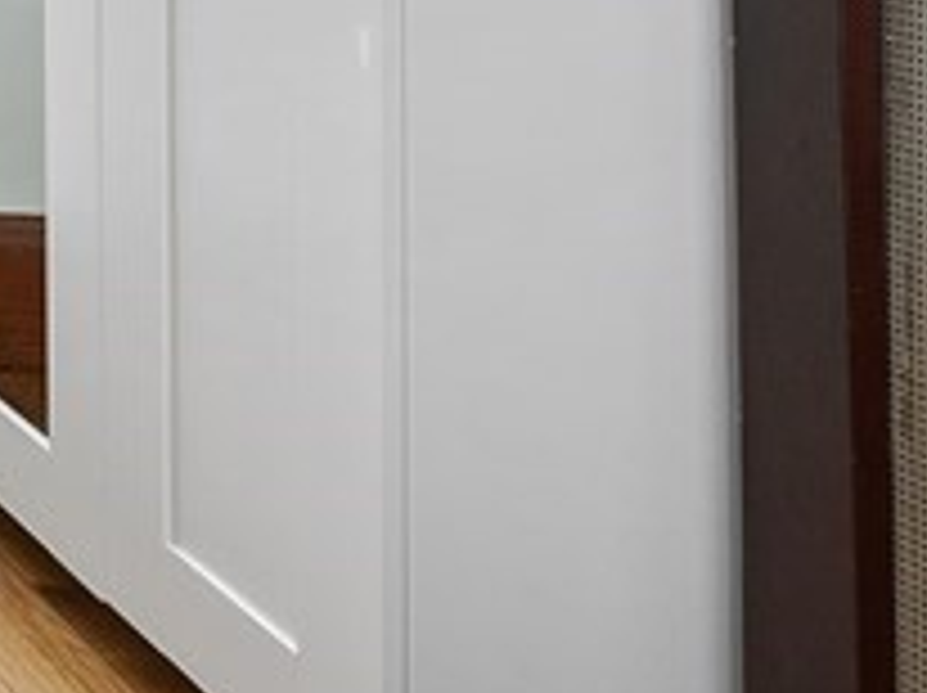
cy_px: -344
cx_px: -1202
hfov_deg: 16.1
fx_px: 1792
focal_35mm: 67
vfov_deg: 19.2
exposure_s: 1/100
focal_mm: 14
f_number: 5.6
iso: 400
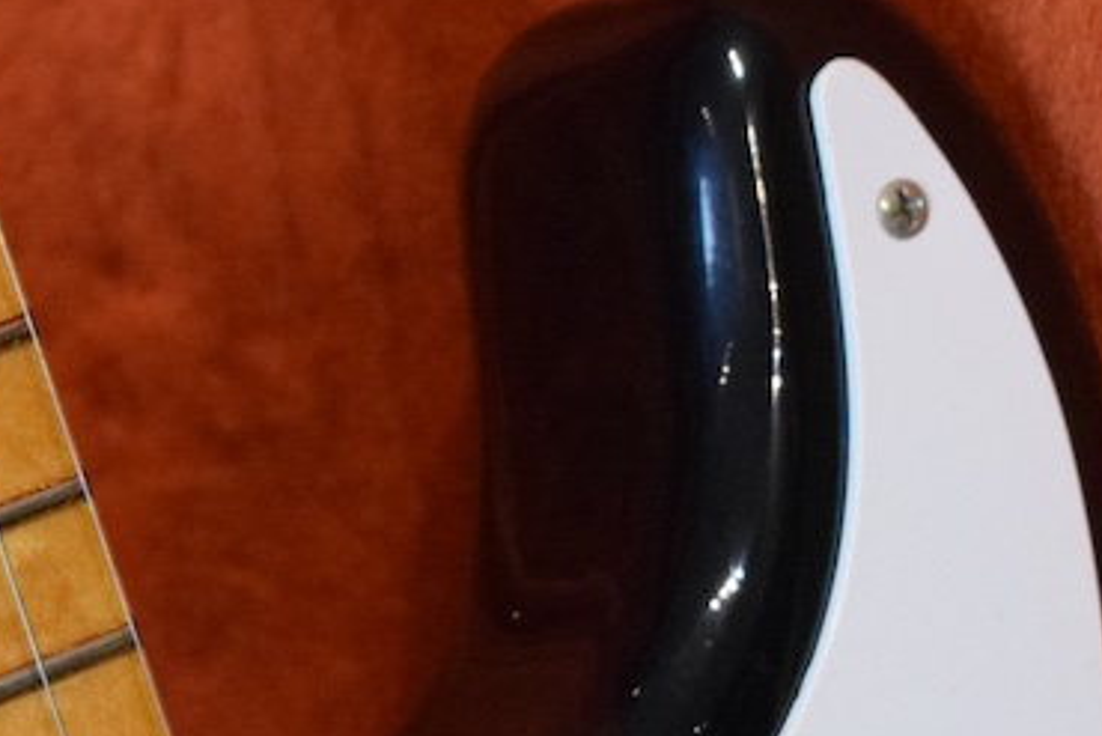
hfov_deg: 8.3
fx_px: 7441
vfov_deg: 5.7
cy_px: 566
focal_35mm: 243
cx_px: -527
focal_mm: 40
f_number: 5
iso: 3200
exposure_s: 1/60
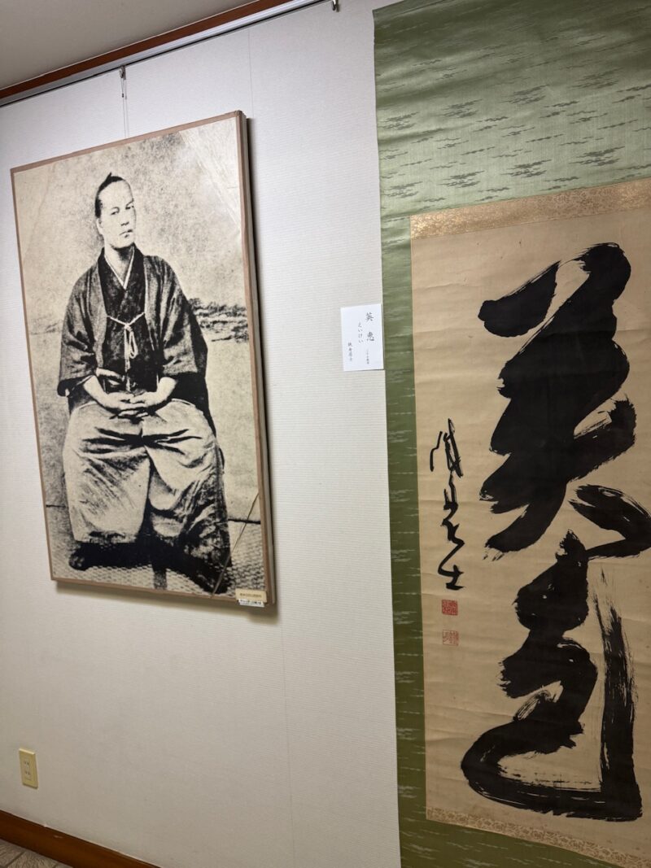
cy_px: 434
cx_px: 326
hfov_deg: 56.8
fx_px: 602
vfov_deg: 71.6
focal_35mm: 24
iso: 160
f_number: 1.78
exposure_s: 1/50
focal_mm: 6.76
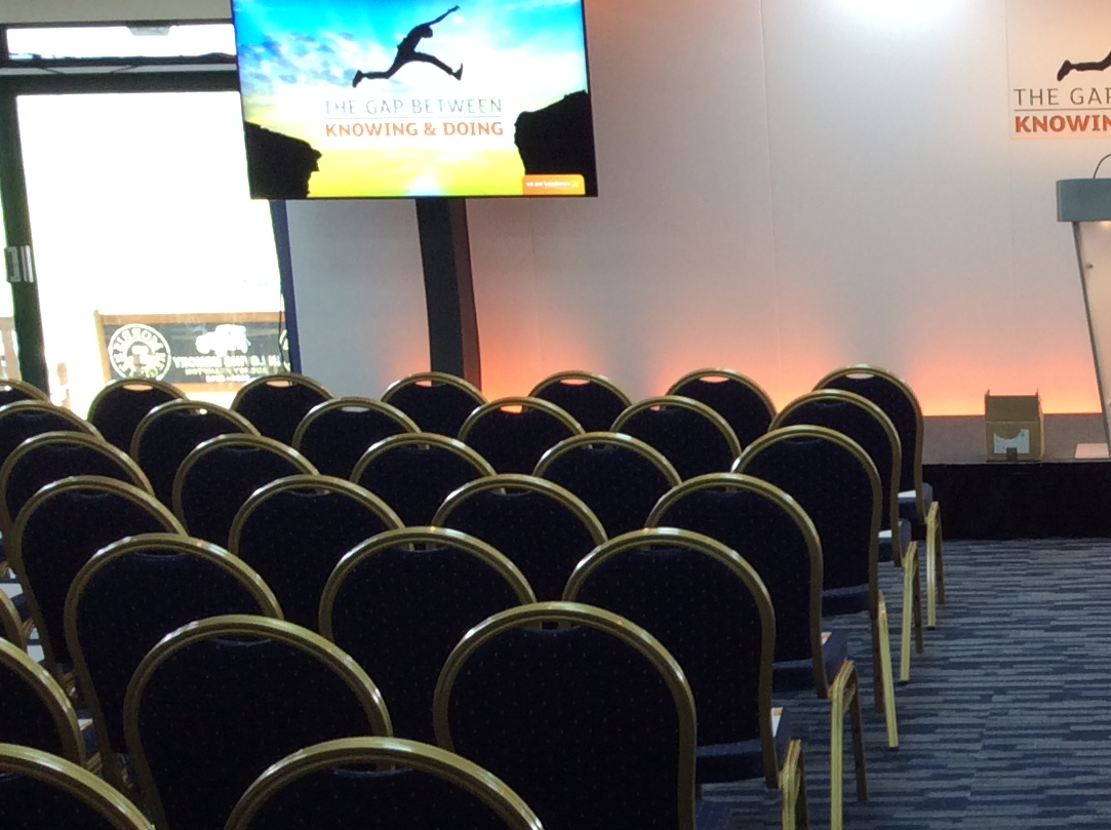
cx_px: 1151
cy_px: 659
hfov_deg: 23.5
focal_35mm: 79
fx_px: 2532
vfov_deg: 18.5
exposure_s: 1/24
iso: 40
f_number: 2.4
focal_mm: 3.3
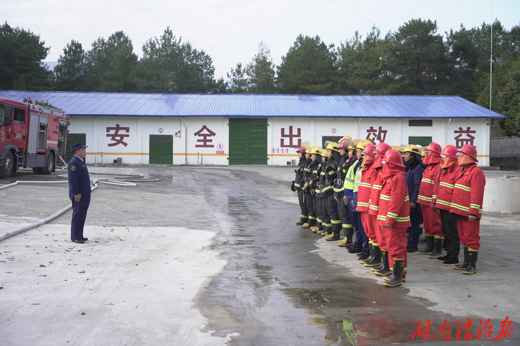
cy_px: 173
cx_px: 260
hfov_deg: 50.7
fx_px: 549
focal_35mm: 38
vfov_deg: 35.1
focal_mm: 38
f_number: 2.8
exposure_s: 1/800
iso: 320
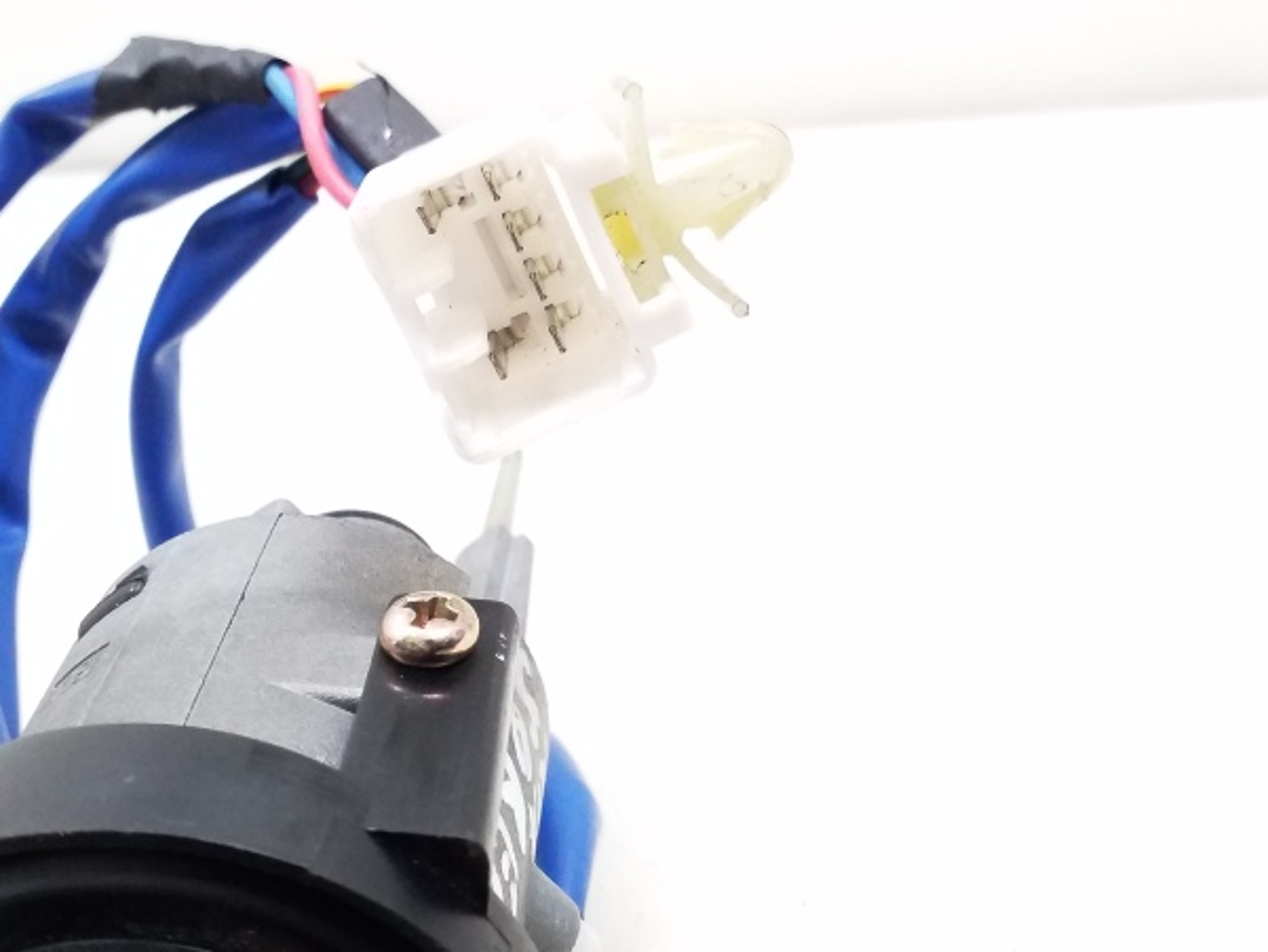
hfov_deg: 41.2
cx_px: 635
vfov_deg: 31.1
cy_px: 274
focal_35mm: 46
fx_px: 1685
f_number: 1.9
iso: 250
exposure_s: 1/50
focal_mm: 3.6
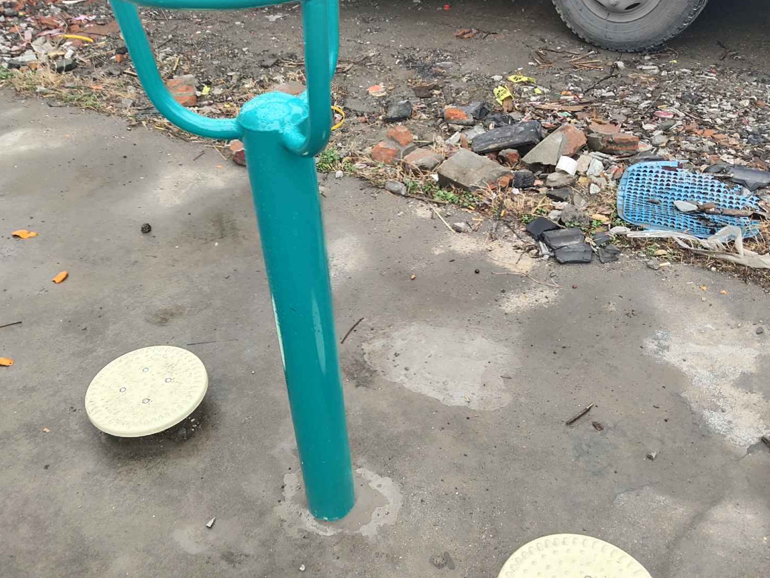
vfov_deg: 35.9
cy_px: 263
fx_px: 890
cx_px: 349
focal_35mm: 40
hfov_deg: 46.7
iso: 50
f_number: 1.79
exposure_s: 1/1041
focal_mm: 4.35
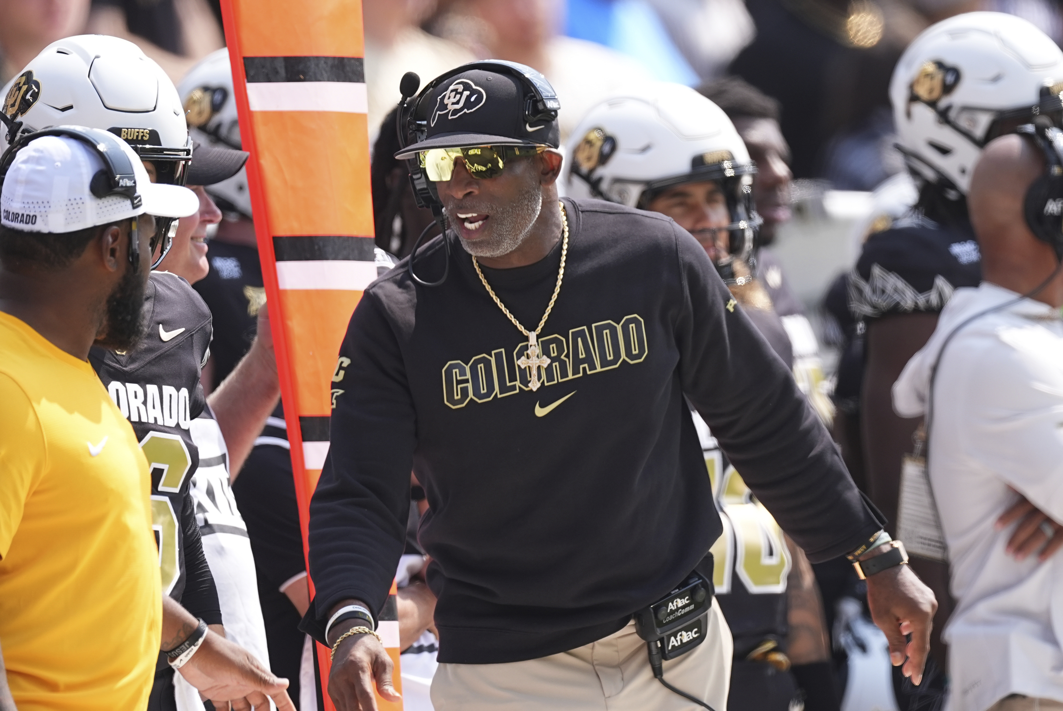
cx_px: 532
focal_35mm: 900
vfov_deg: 1.5
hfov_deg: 2.3
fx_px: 26598
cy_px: 356
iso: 400
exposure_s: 1/1600
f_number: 4
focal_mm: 600
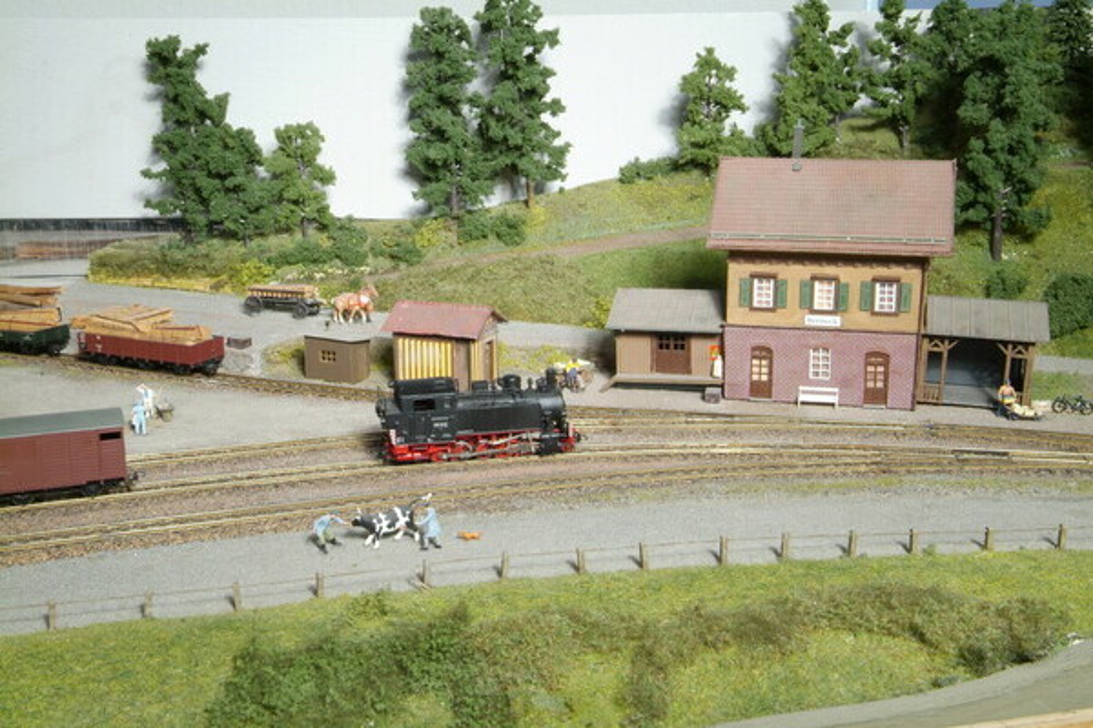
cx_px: 546
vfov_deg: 28.6
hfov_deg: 41.9
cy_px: 364
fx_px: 1427
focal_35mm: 47
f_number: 22
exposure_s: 1/6
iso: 200
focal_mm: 31
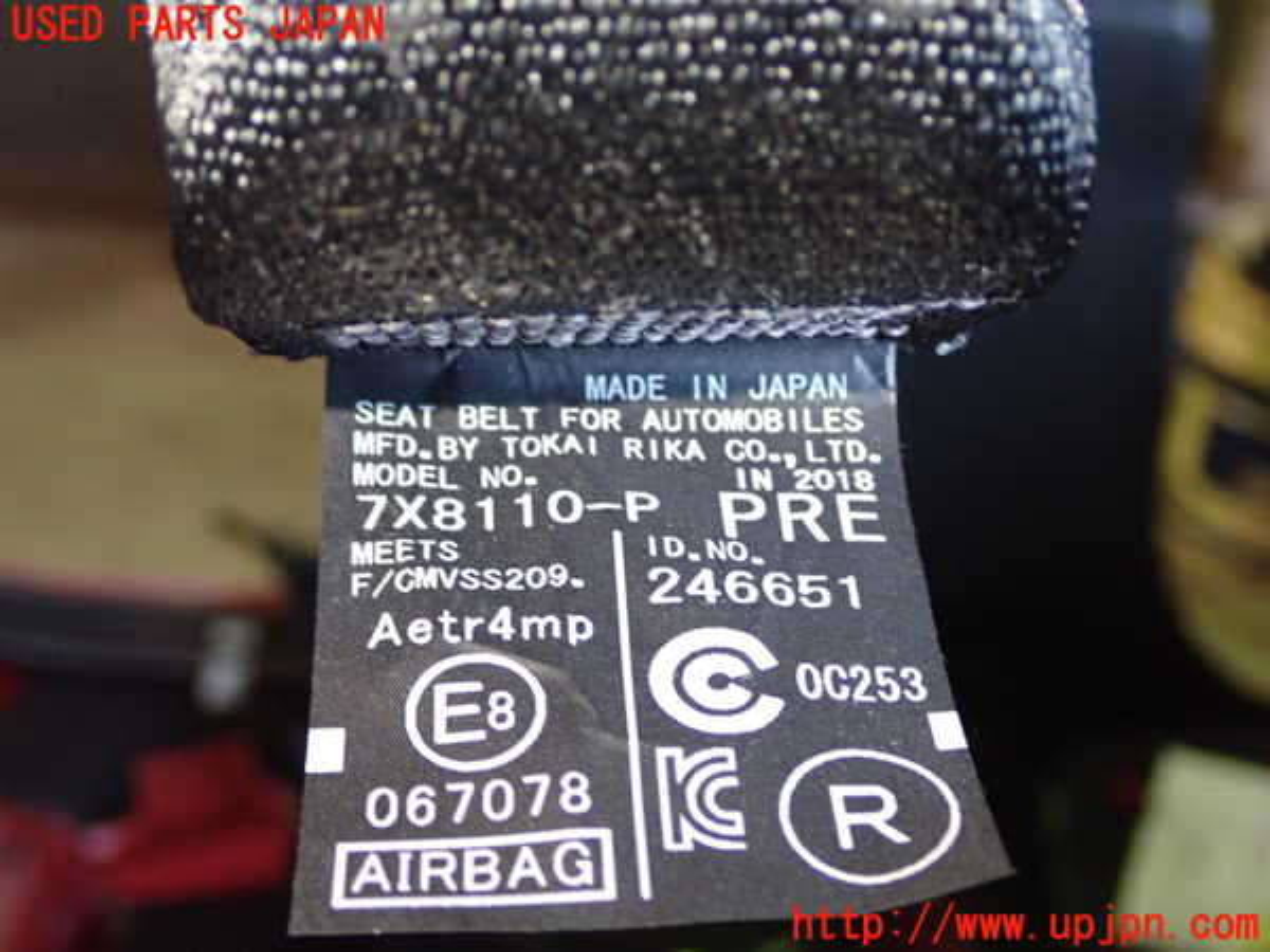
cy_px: 476
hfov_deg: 38.2
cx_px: 635
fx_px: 1834
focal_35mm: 50
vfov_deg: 29.1
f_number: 3.2
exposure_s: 1/25
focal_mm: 9.01
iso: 800
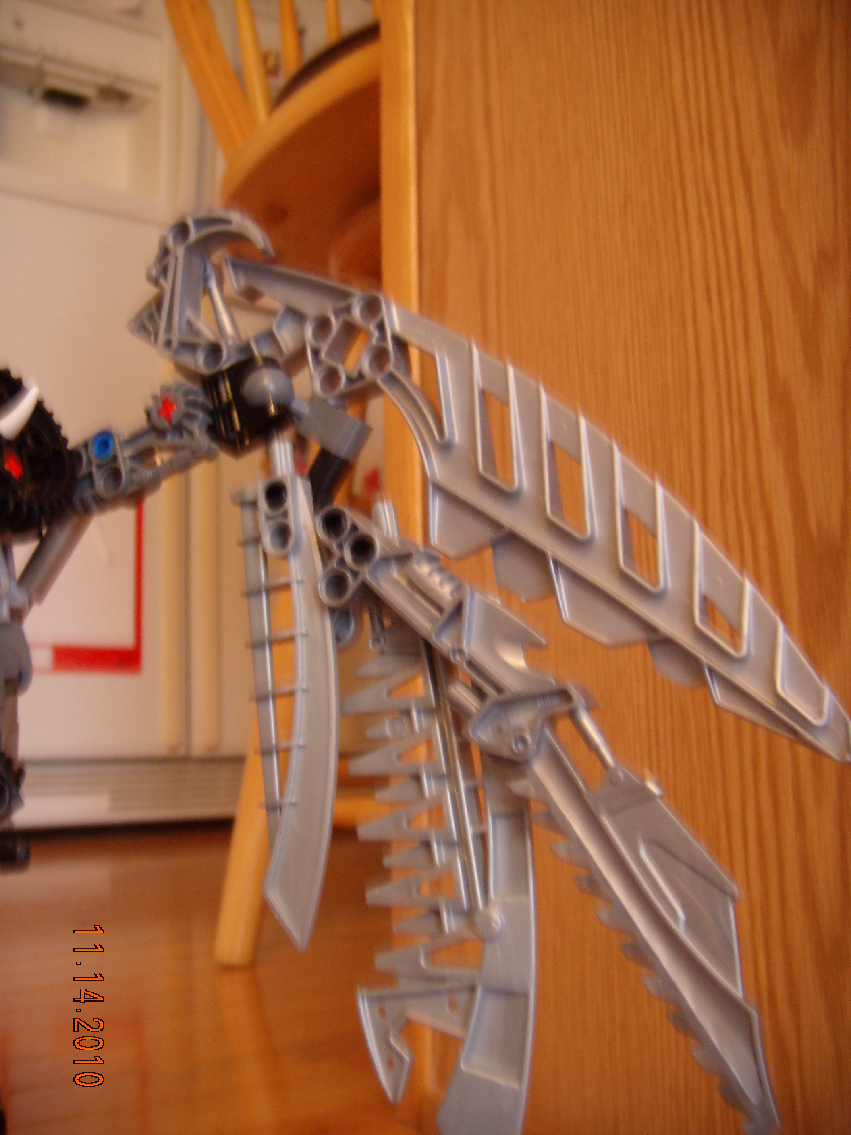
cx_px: 426
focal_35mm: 38
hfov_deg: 37.7
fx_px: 1246
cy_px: 568
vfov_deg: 49.0
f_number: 3.5
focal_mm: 6.4
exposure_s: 1/4
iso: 107
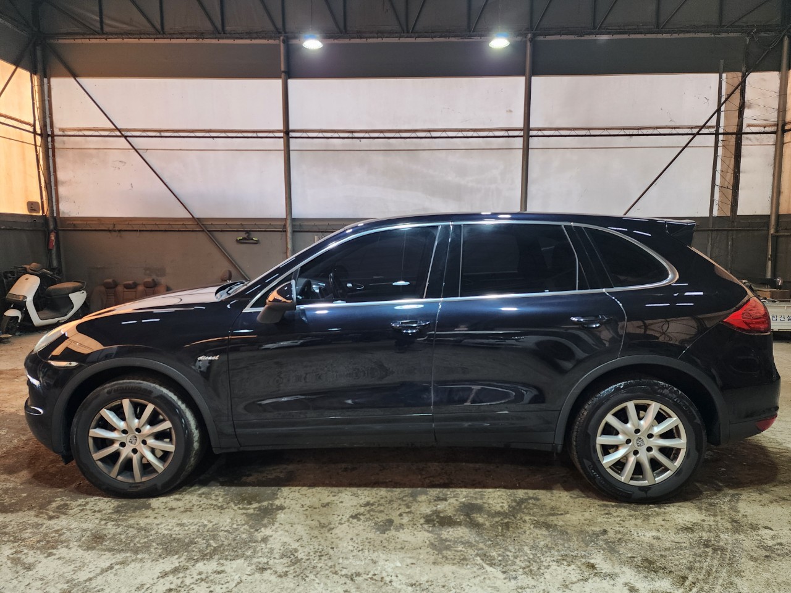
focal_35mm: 23
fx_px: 526
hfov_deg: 73.9
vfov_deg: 58.9
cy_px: 296
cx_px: 396
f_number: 1.8
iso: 160
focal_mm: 6.4
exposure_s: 1/120
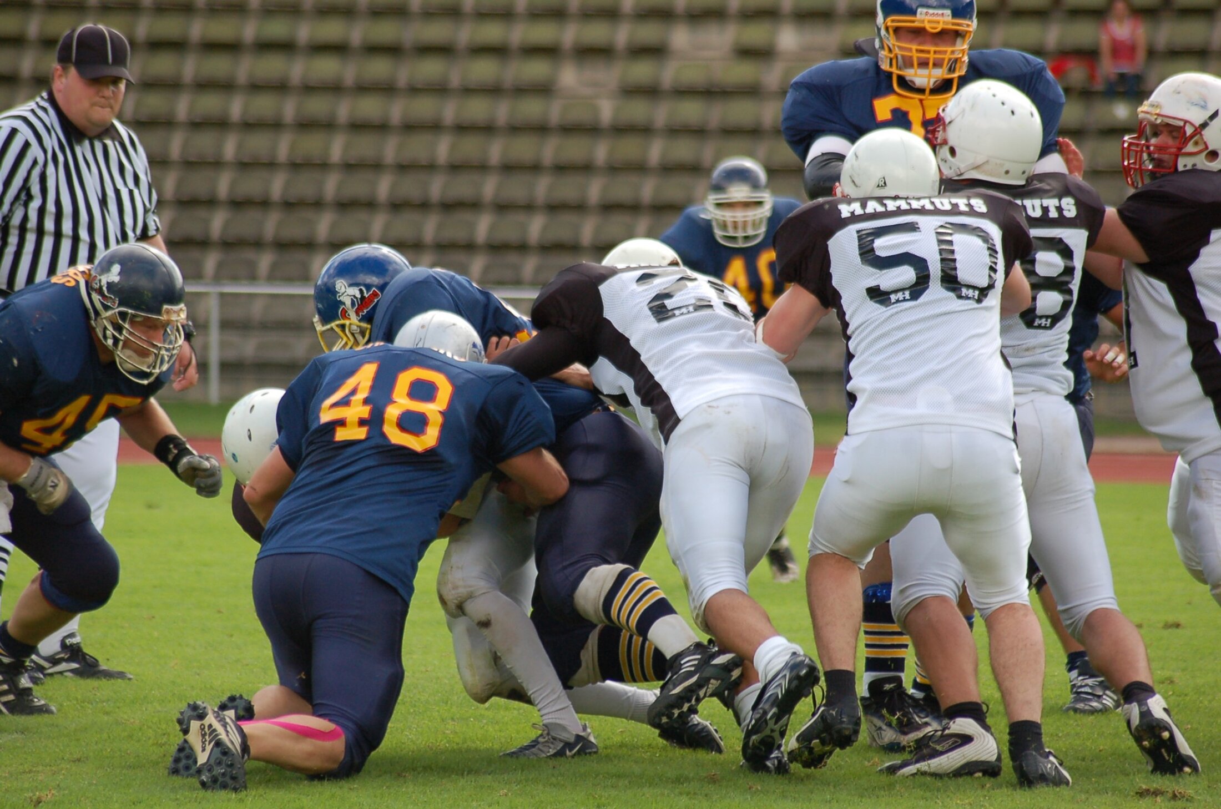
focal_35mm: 255
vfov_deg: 5.4
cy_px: 404
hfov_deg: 8.1
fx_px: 8632
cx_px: 610
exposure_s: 1/1000
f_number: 4.8
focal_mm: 170
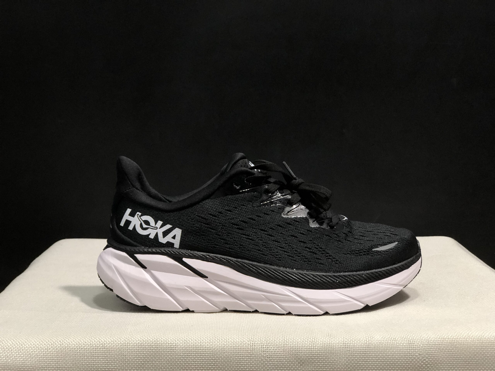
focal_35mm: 57
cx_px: 248
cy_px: 186
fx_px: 815
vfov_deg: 25.7
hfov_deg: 33.8
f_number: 2.8
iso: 100
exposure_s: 1/30
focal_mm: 6.6
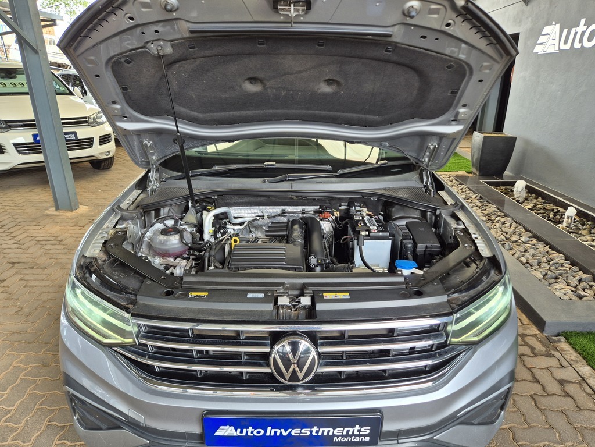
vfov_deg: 58.9
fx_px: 395
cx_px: 298
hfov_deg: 73.9
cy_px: 224
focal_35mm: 23
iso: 40
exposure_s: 1/124
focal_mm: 5.4
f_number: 1.8
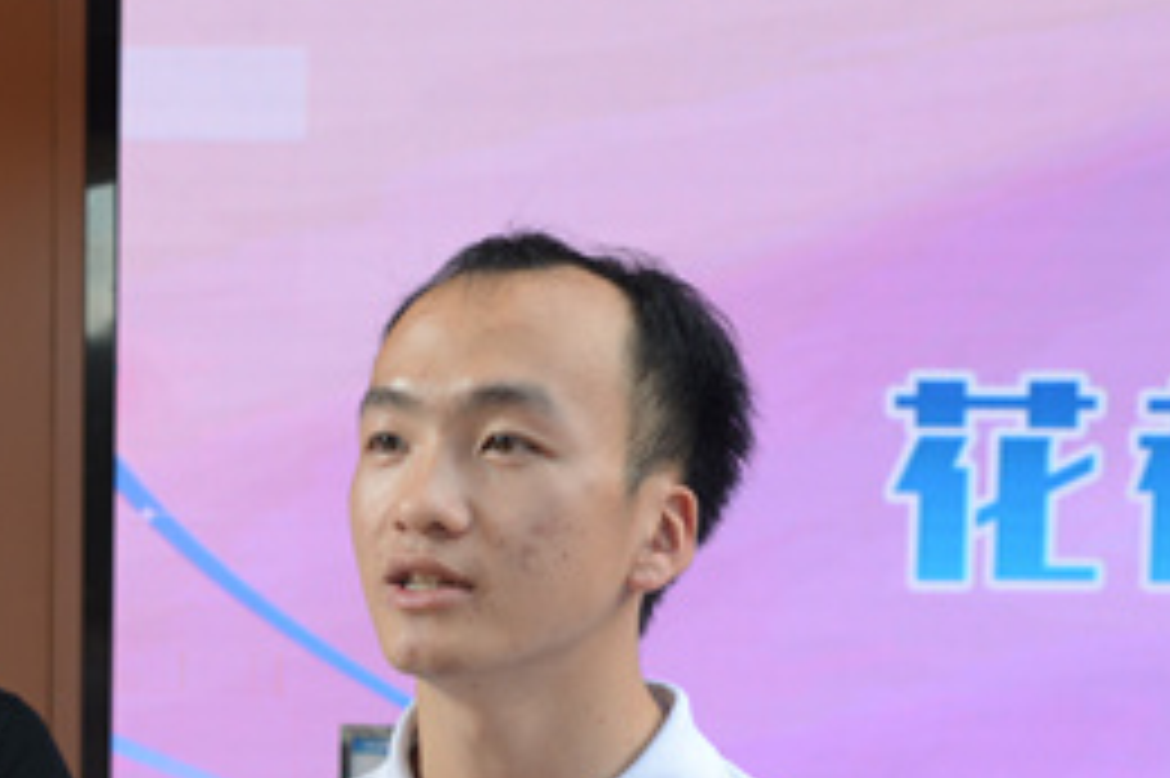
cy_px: 832
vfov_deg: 16.0
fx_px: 2696
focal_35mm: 83
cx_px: 166
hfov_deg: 24.0
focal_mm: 36
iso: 640
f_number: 7.1
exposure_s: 1/80
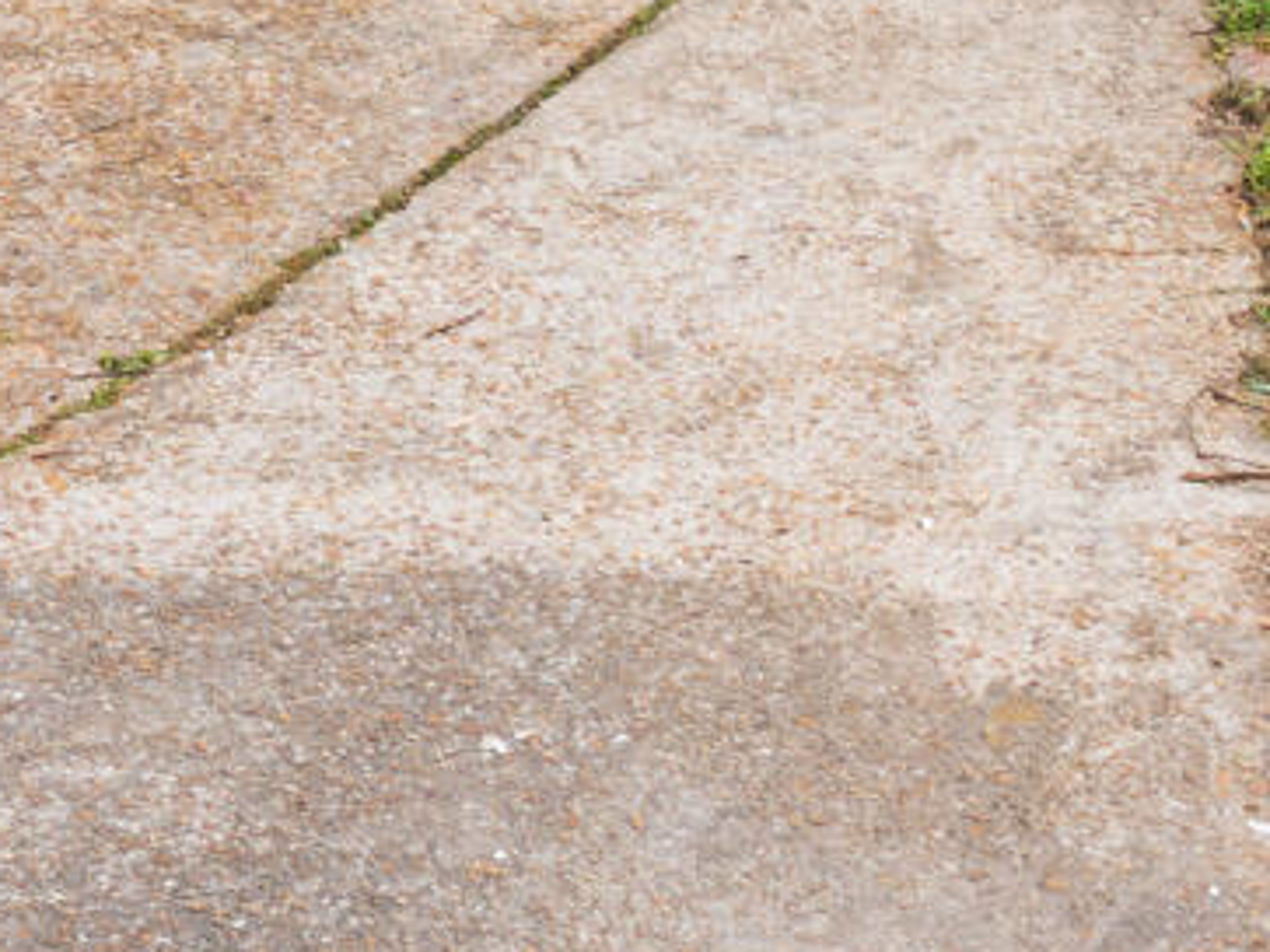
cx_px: 1228
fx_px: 4951
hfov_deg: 14.4
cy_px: -1694
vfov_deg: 9.2
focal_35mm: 135
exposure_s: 1/80
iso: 100
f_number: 6.3
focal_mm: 17
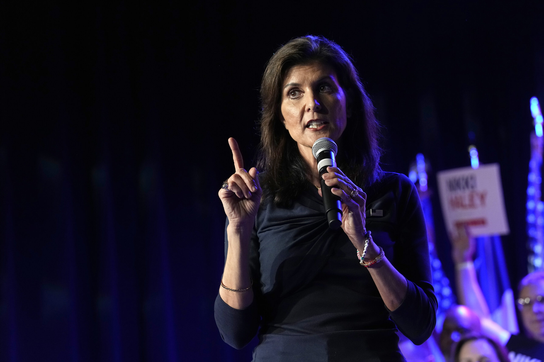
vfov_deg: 10.3
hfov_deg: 15.4
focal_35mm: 133
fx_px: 2010
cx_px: 272
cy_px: 181
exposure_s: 1/250
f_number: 5.6
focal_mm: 133
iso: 3200
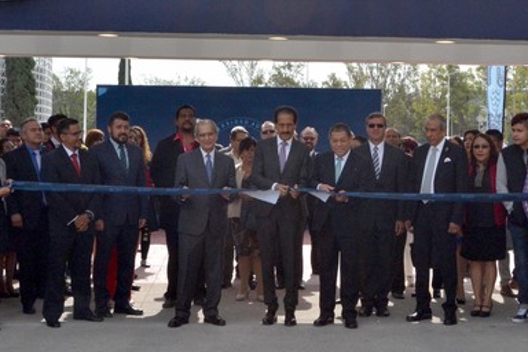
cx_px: 315
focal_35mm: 60
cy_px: 140
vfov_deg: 22.6
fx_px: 880
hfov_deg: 33.3
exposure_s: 1/800
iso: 640
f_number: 11
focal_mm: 24
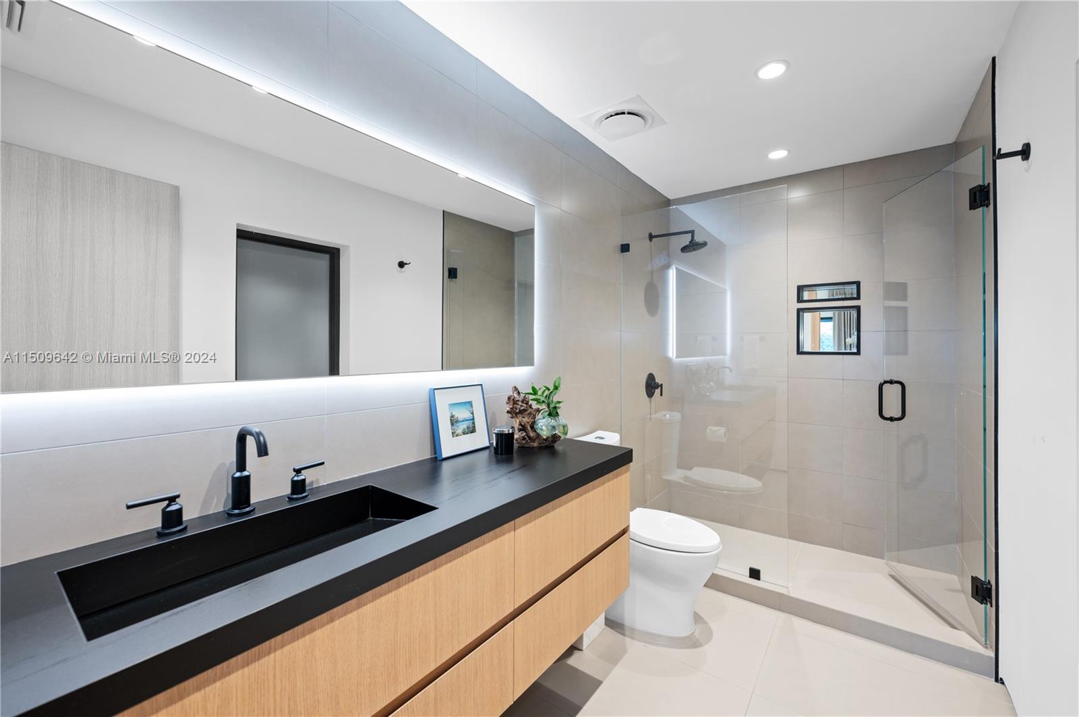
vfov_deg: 79.1
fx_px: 434
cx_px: 540
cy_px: 358
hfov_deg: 102.4
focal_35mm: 14
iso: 200
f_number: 5
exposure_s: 1/8
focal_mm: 14.5
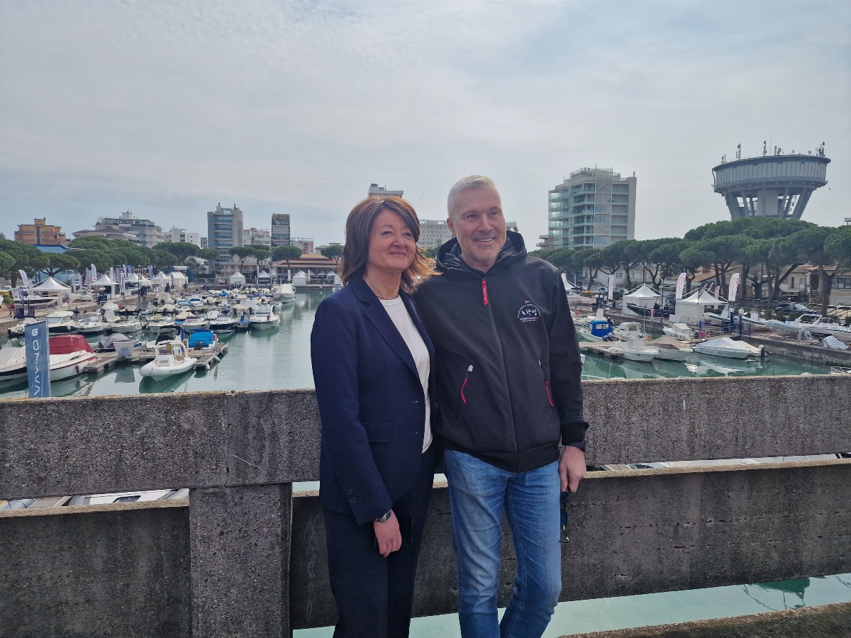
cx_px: 426
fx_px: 565
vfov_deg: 58.9
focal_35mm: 23
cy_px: 319
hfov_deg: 73.9
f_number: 1.8
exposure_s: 1/2128
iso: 50
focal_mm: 6.4
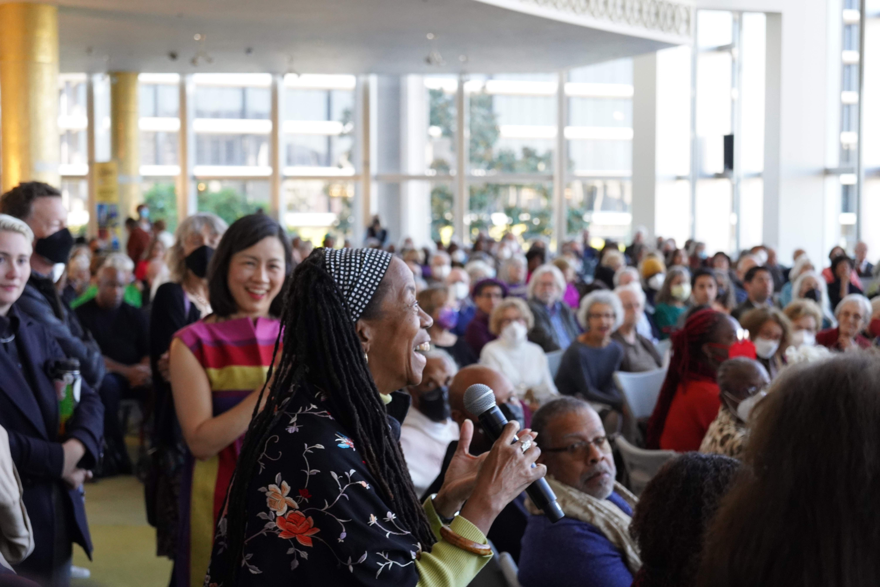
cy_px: 294
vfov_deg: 22.6
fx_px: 1467
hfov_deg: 33.4
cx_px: 440
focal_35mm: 60
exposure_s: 1/160
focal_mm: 60
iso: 5000
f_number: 5.6
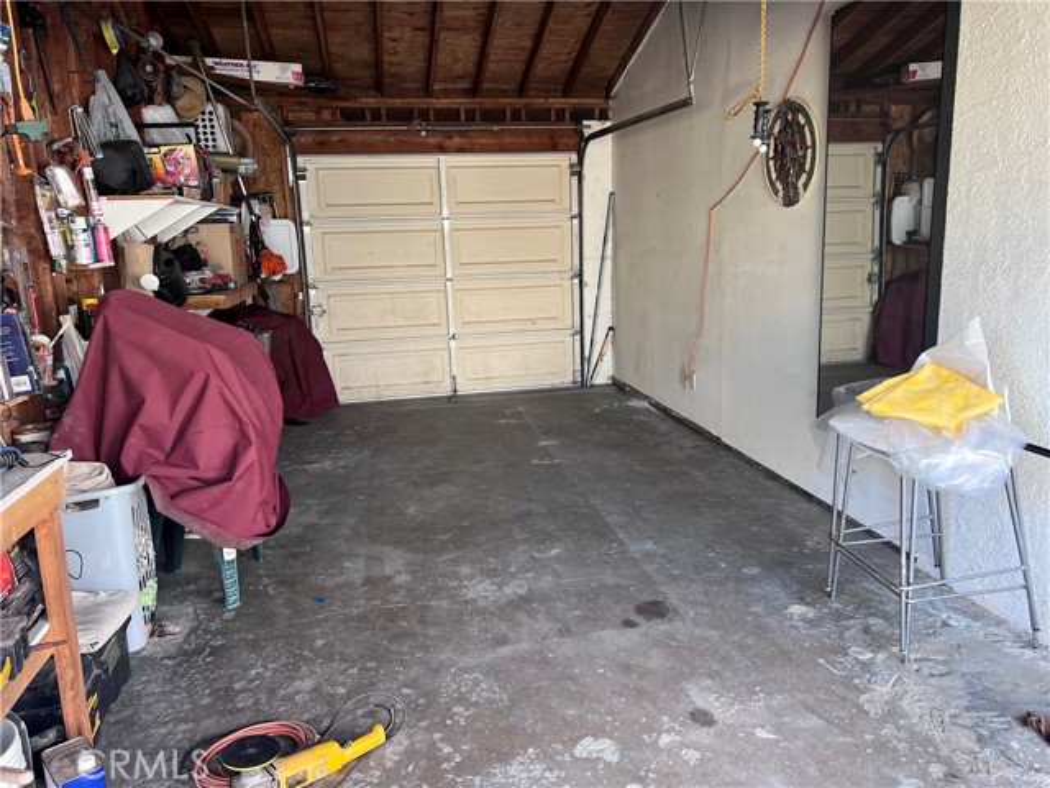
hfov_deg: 67.3
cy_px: 394
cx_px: 525
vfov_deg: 53.1
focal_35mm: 26
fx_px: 789
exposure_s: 1/121
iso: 80
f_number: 1.5
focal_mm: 5.7
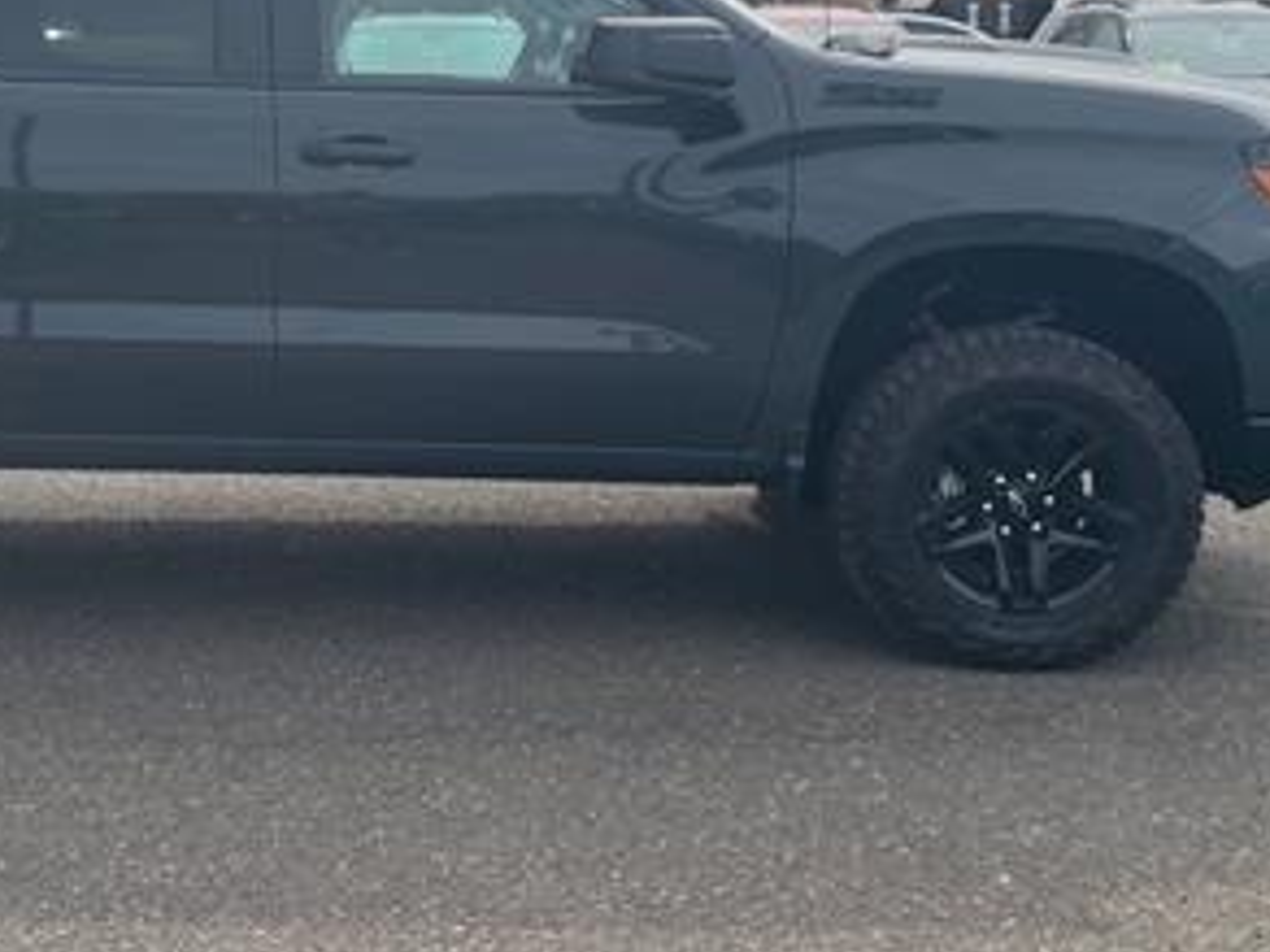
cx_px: 178
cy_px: 291
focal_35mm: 57
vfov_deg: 25.5
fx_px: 2091
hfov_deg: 32.4
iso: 32
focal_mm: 4.2
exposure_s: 1/1490
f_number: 1.6
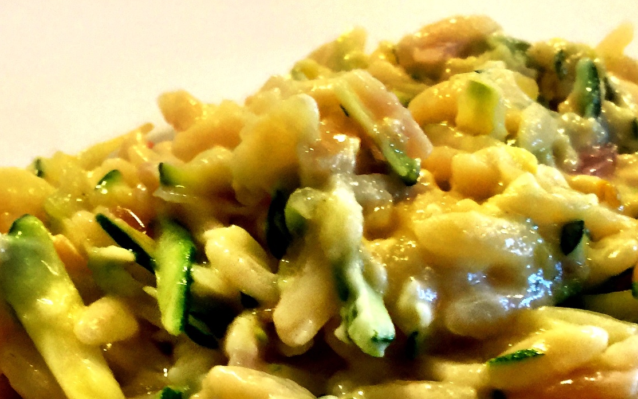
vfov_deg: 17.6
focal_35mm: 69
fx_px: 1200
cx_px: 360
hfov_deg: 29.8
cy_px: 529
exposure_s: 1/15
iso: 64
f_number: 2.2
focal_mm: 4.15
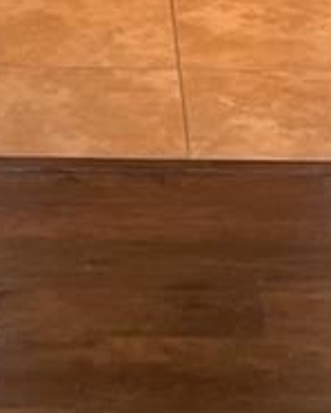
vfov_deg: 10.6
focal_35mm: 164
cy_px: -453
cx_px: 9
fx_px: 2007
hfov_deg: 9.4
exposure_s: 1/121
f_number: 1.6
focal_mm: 5.1
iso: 125
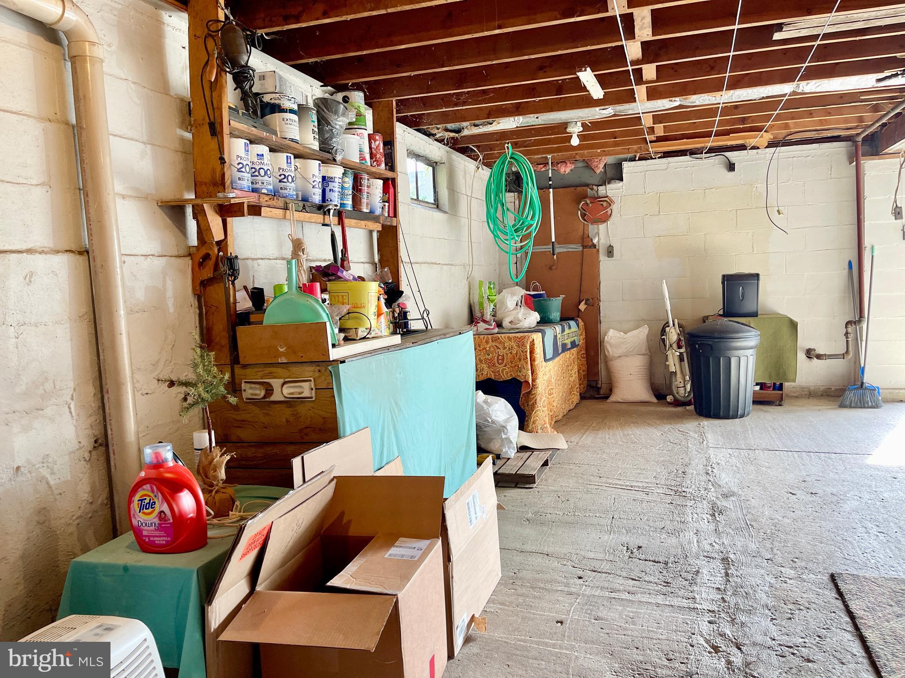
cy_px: 339
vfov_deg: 53.1
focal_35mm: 26
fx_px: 680
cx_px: 452
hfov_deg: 67.3
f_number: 1.6
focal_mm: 5.1
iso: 125
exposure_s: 1/120
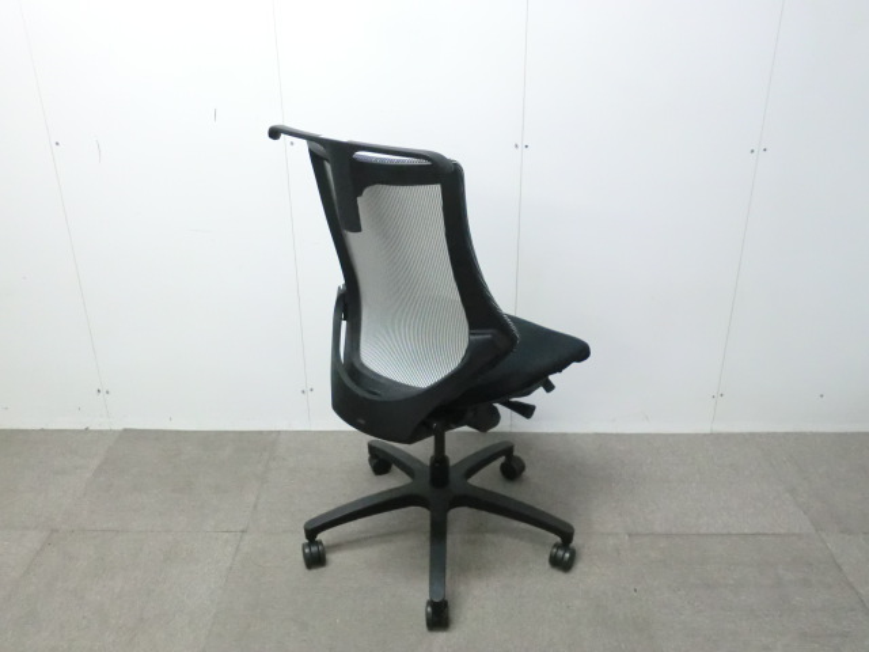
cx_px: 434
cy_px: 326
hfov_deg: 56.8
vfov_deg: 44.2
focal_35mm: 32
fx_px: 803
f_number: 3.5
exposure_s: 1/40
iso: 800
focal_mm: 5.8
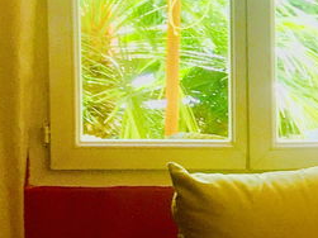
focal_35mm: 185
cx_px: 730
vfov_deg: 8.0
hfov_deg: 9.6
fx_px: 1699
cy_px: 219
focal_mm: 4.15
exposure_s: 1/100
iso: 40
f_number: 2.2
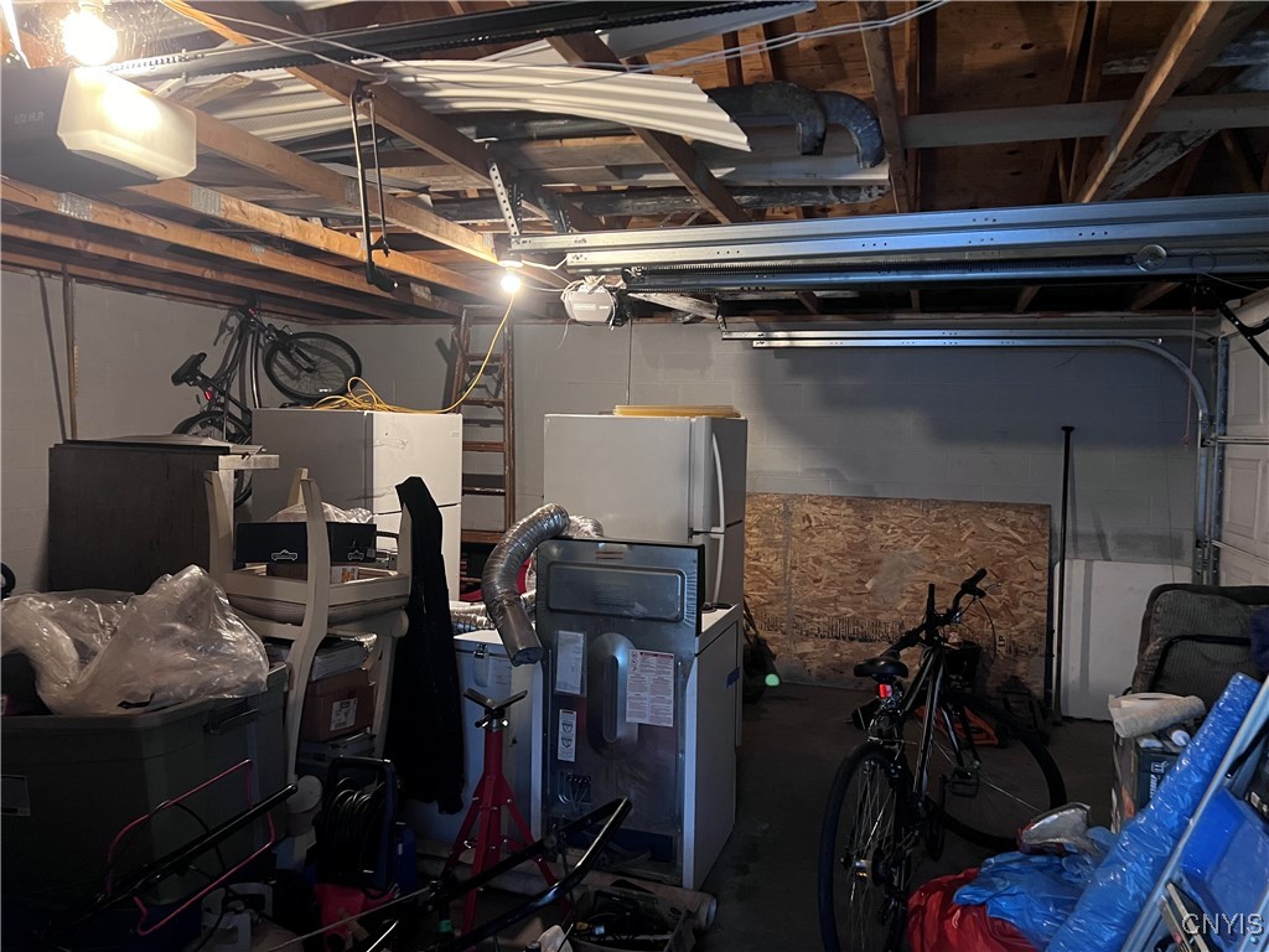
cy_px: 476
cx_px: 634
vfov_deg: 53.1
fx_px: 953
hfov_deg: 67.3
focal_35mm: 26
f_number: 1.5
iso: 500
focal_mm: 5.7
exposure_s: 1/30
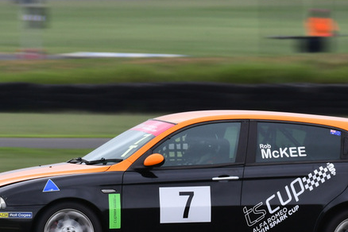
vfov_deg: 1.2
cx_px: 178
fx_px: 10864
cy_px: 153
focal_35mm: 1124
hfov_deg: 1.8
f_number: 14
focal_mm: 410
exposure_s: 1/100
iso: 400
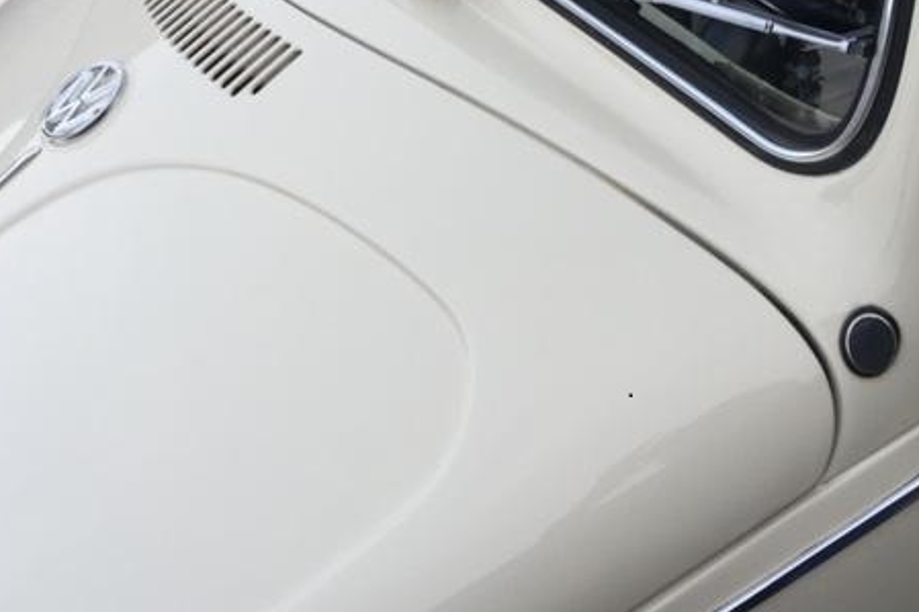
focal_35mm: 43
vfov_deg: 30.7
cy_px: 170
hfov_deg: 45.4
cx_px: 436
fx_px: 1097
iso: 32
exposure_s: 1/120
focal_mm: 4.15
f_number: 2.2
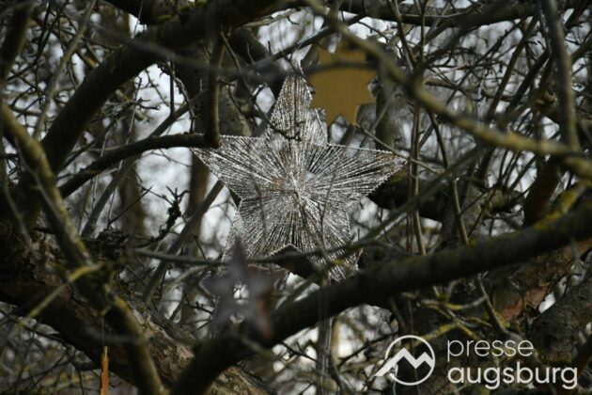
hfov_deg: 10.5
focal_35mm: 195
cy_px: 198
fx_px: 3206
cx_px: 296
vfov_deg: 7.0
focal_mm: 130
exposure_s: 1/250
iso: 2200
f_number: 5.6
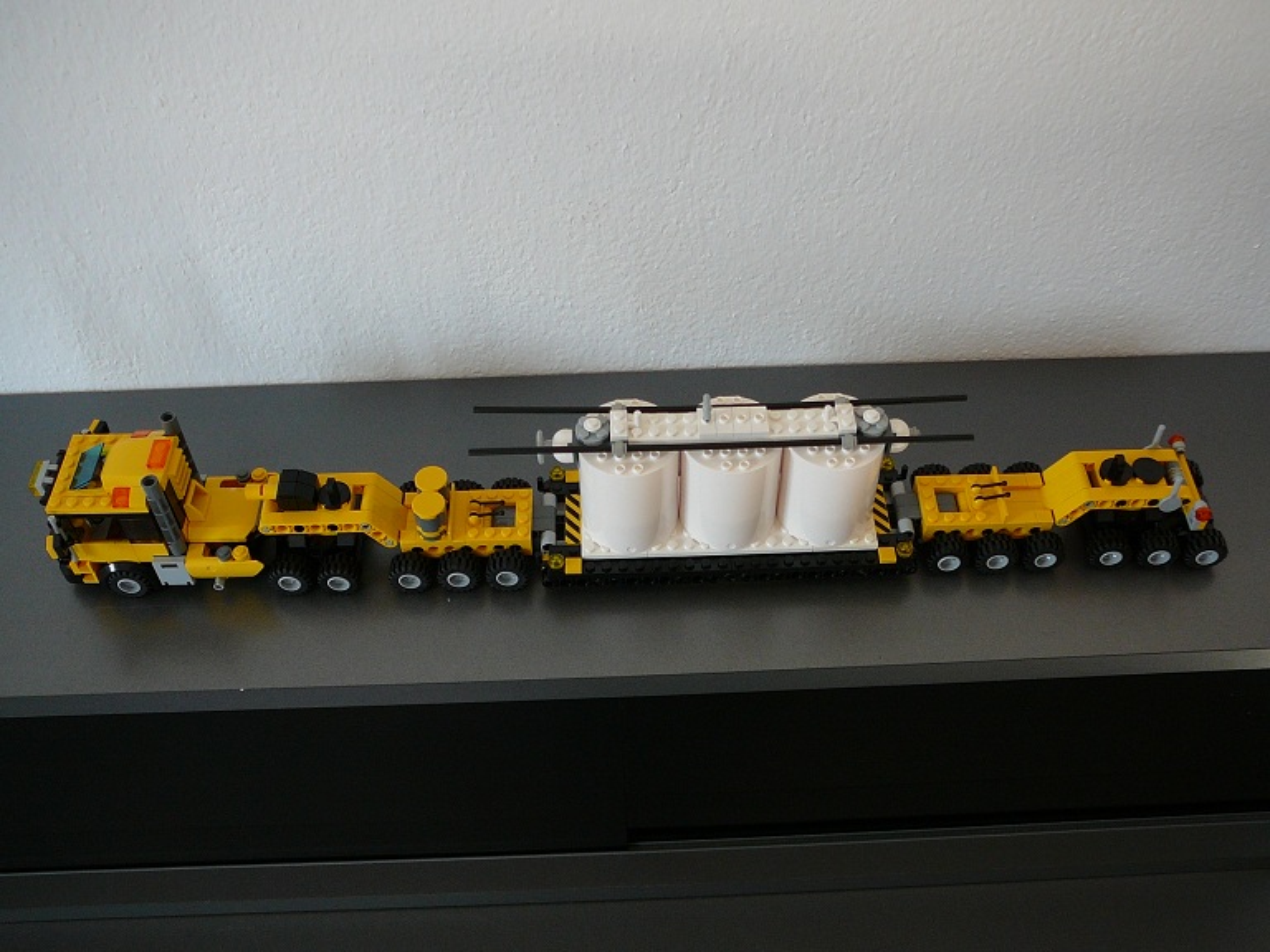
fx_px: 1284
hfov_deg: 52.6
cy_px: 476
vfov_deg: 40.7
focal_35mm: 35
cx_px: 635
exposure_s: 1/60
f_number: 2.8
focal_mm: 5.2
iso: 100
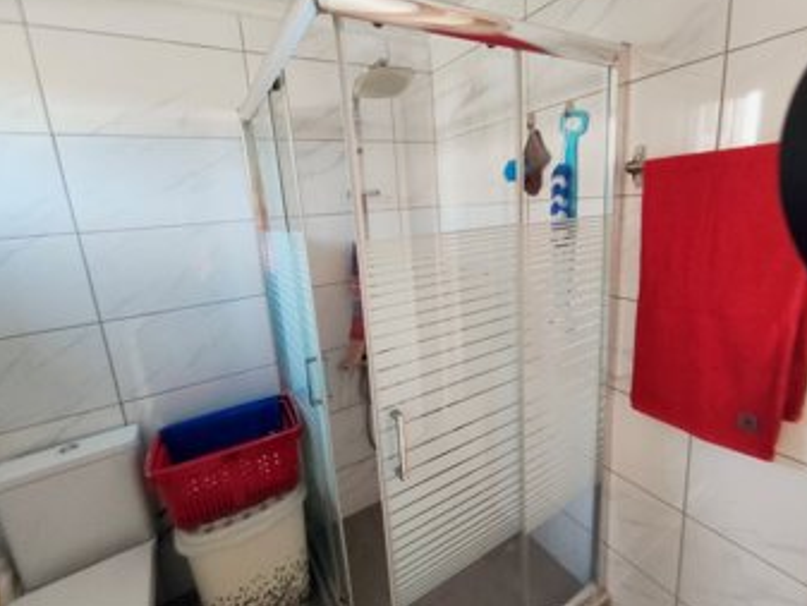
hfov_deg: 94.4
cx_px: 420
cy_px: 287
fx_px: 373
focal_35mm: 16
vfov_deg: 78.1
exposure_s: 1/50
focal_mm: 1.65
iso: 400
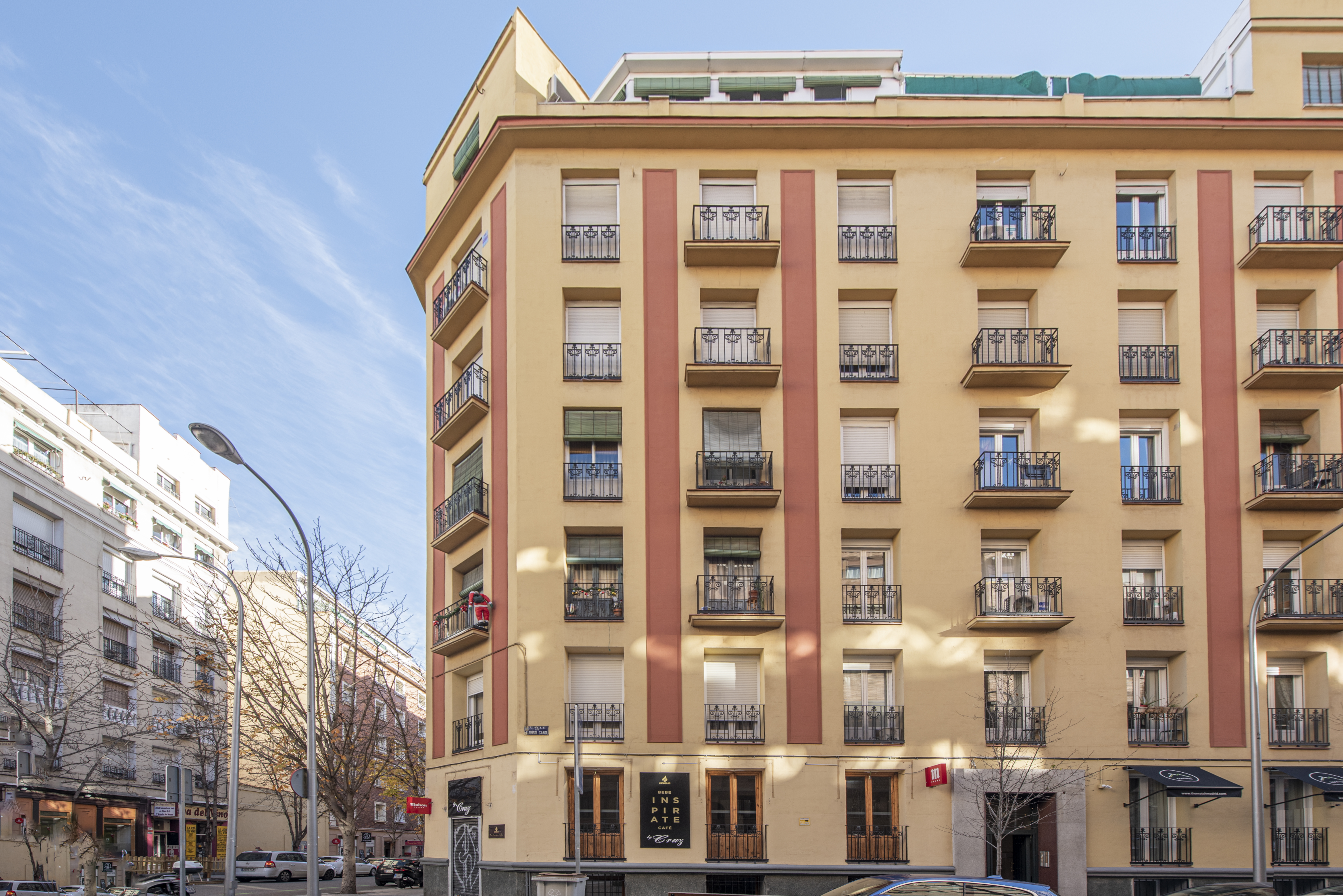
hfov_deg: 86.9
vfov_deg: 64.6
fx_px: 709
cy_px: 448
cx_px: 672
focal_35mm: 19
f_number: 8
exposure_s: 1/125
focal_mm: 19
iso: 200
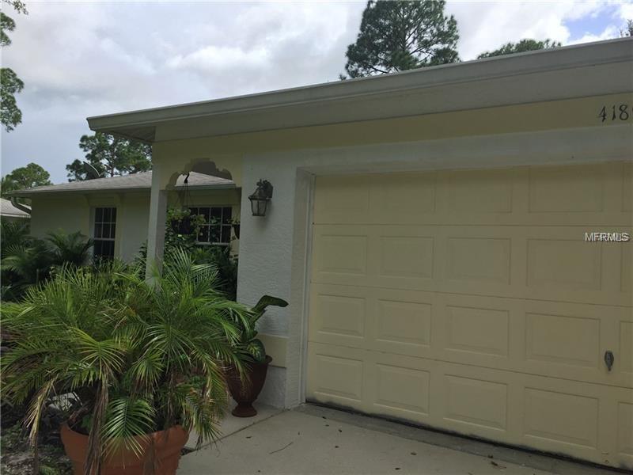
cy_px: 238
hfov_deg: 61.7
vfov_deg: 48.2
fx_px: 530
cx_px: 316
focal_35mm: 29
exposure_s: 1/1364
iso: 32
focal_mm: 4.15
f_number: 2.2
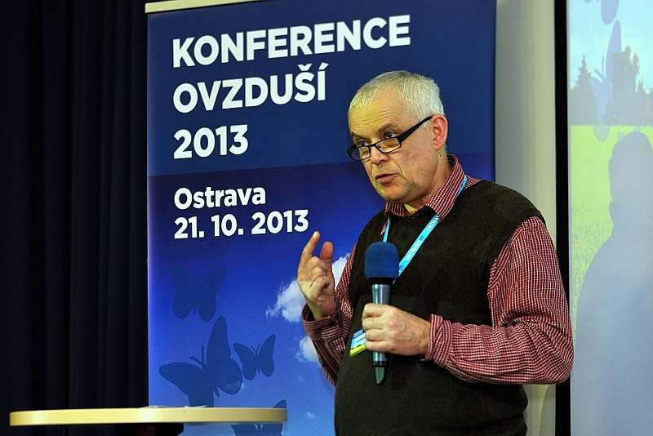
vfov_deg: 10.2
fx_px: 2450
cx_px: 326
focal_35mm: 135
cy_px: 218
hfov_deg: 15.2
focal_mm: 90
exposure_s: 1/60
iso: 250
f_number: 2.8
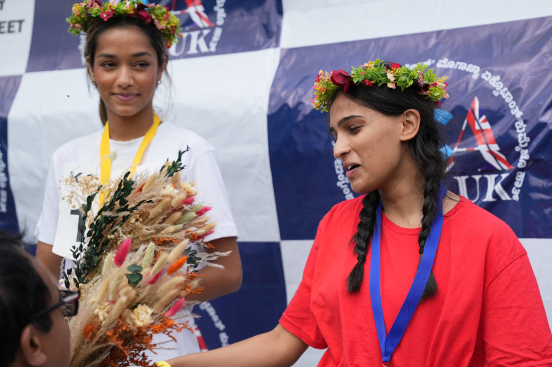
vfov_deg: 19.8
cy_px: 212
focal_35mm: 69
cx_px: 311
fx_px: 1052
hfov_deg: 29.4
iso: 250
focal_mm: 52.5
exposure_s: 1/3200
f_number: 2.8
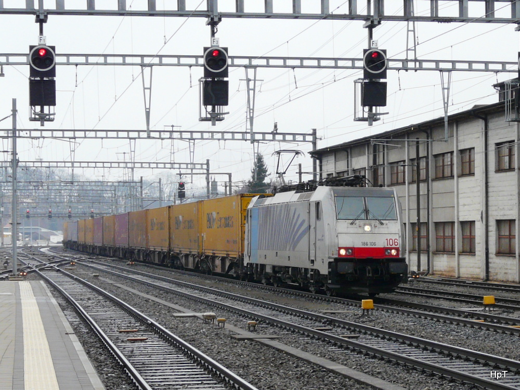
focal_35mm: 61
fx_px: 916
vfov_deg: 24.0
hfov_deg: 31.7
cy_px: 195
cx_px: 260
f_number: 4.5
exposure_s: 1/160
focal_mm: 10
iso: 100
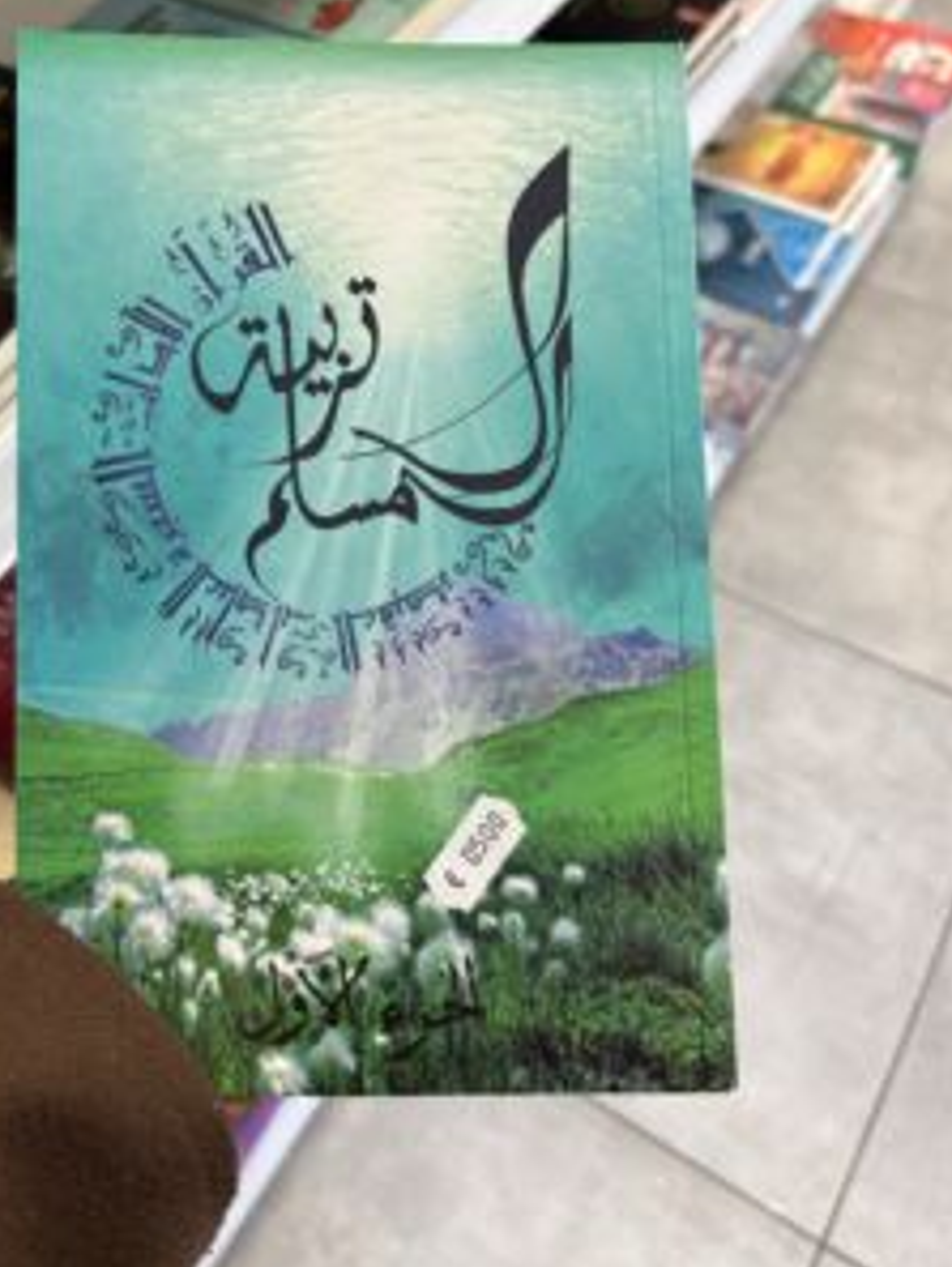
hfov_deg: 40.5
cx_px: 376
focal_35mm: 35
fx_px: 1282
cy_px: 499
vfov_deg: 52.2
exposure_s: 1/50
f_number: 1.6
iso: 80
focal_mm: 5.96
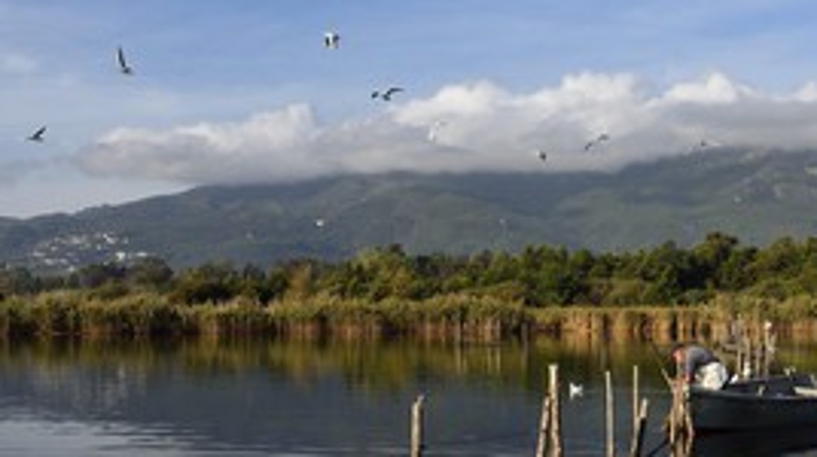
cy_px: 329
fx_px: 1601
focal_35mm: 74
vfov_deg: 16.2
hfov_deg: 28.5
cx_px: 518
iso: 200
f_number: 10
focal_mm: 45
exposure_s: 1/320
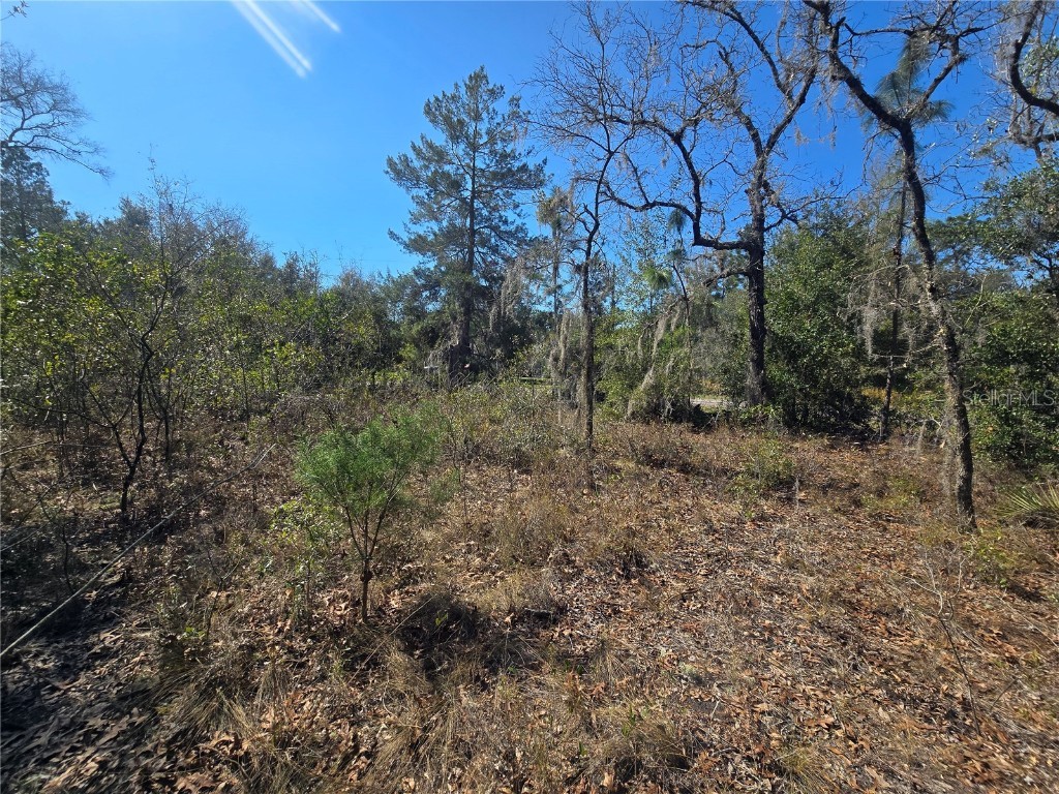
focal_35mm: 13
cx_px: 530
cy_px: 397
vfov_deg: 89.9
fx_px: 398
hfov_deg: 106.2
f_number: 2.2
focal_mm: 2.2
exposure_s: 1/1709
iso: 50
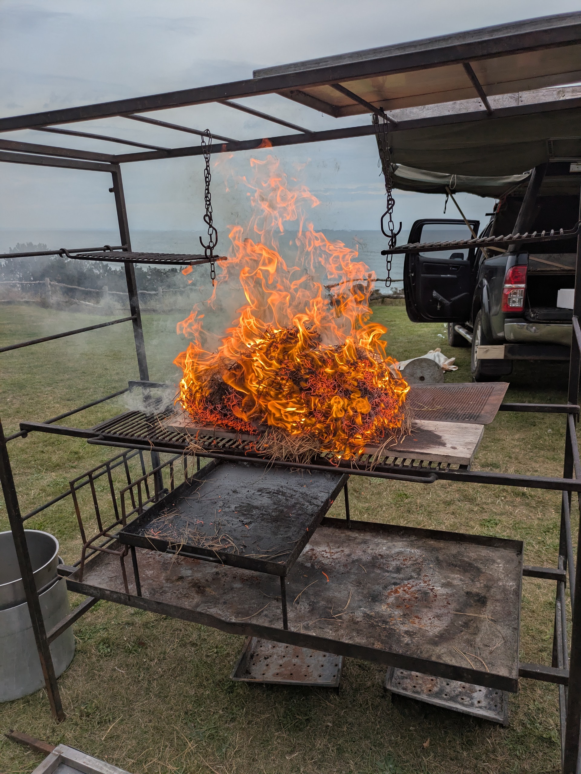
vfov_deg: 69.4
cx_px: 290
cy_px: 387
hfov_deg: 54.9
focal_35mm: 25
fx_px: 559
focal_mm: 5.43
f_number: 1.89
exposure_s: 1/1001
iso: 39
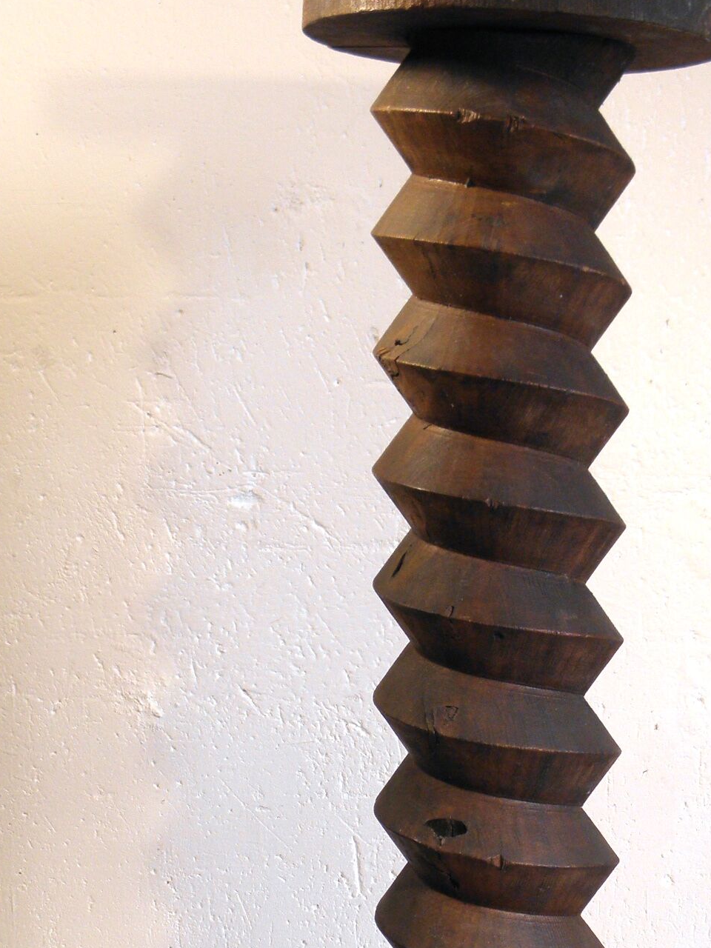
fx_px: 1862
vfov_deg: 27.7
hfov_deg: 21.4
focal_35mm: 68
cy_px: 820
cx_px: 547
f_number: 3.7
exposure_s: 1/40
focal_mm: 6.2
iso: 100
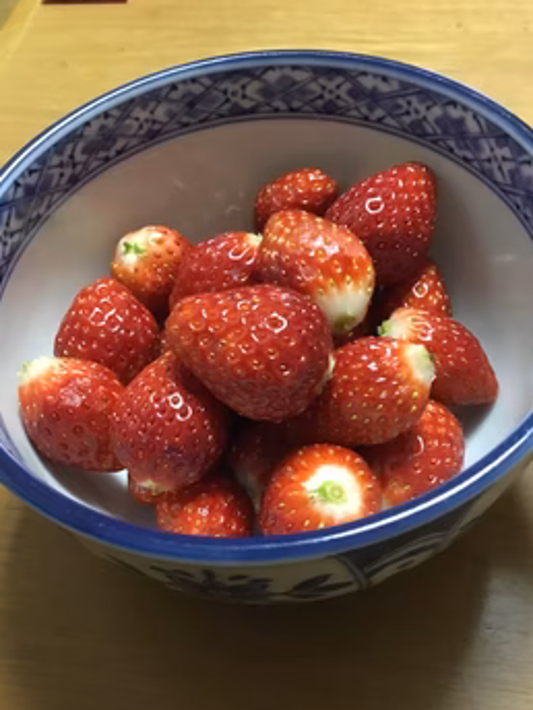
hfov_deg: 39.7
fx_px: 739
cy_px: 328
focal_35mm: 36
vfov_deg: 51.3
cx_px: 277
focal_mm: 3.3
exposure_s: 1/17
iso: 320
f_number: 2.4
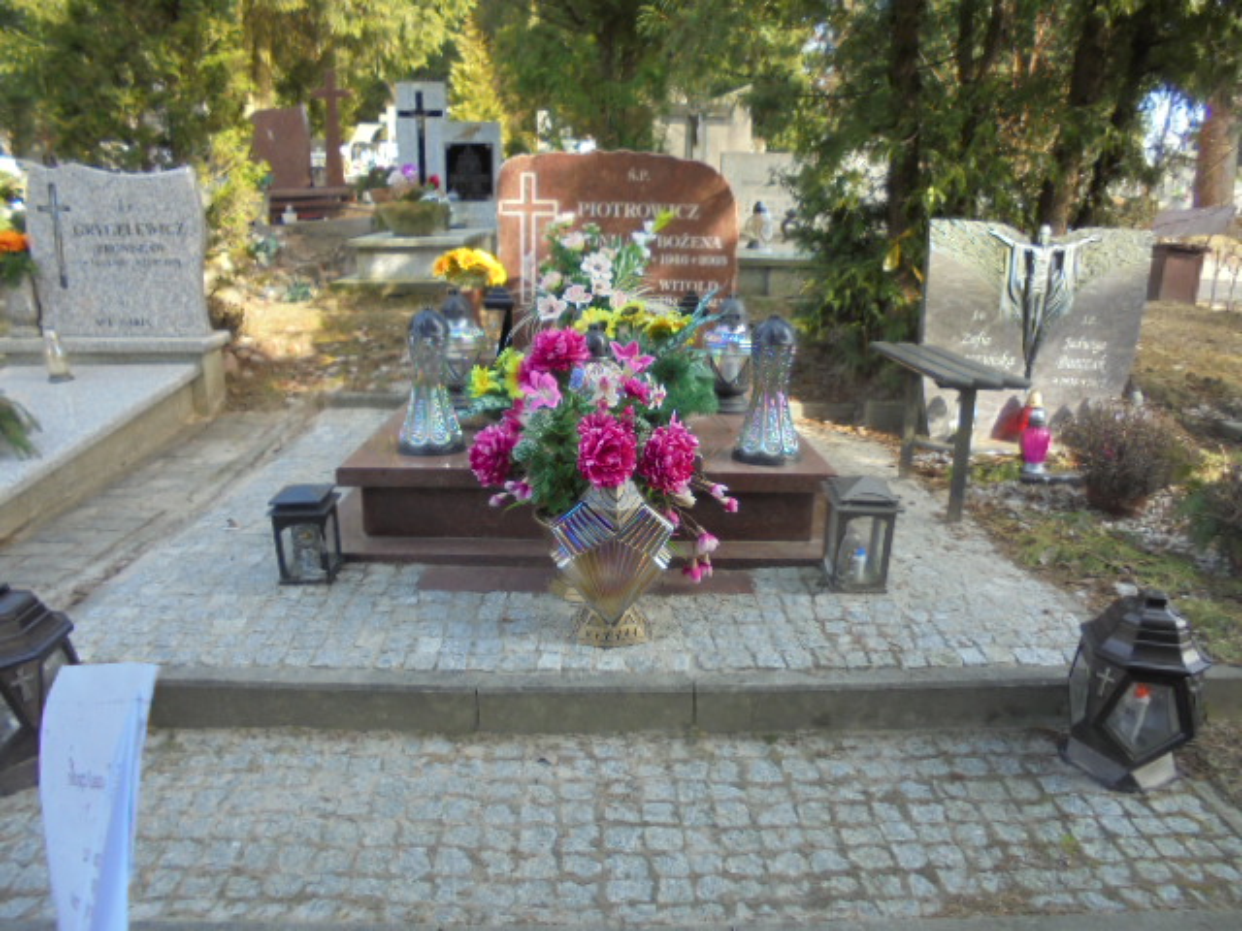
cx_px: 621
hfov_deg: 67.3
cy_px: 466
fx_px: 933
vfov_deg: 53.1
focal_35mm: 26
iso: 100
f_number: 3.5
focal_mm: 4.6
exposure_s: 1/125
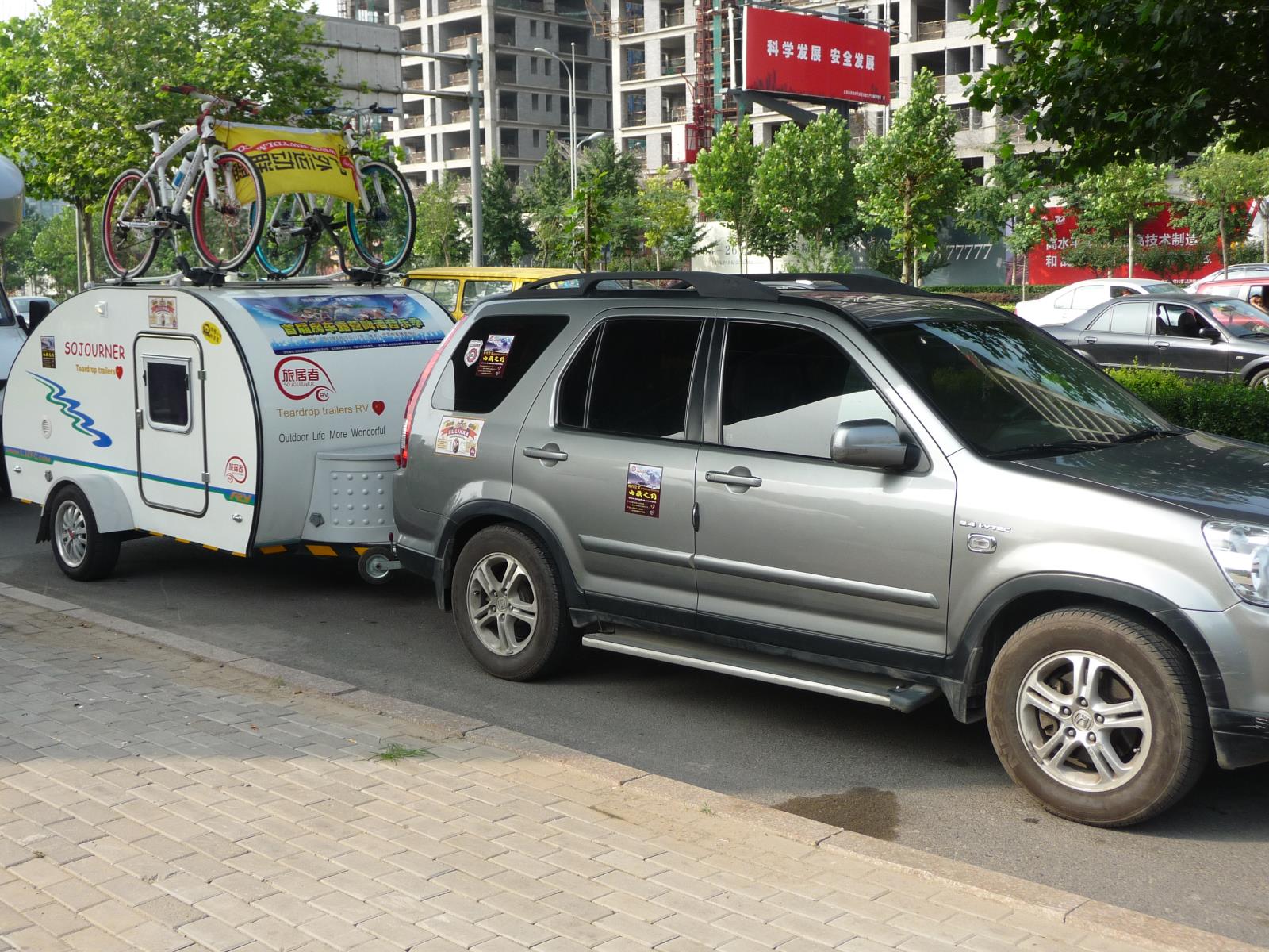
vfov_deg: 36.0
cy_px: 476
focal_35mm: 40
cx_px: 634
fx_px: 1466
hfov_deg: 46.8
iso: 100
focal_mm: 6.7
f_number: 3.9
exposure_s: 1/320
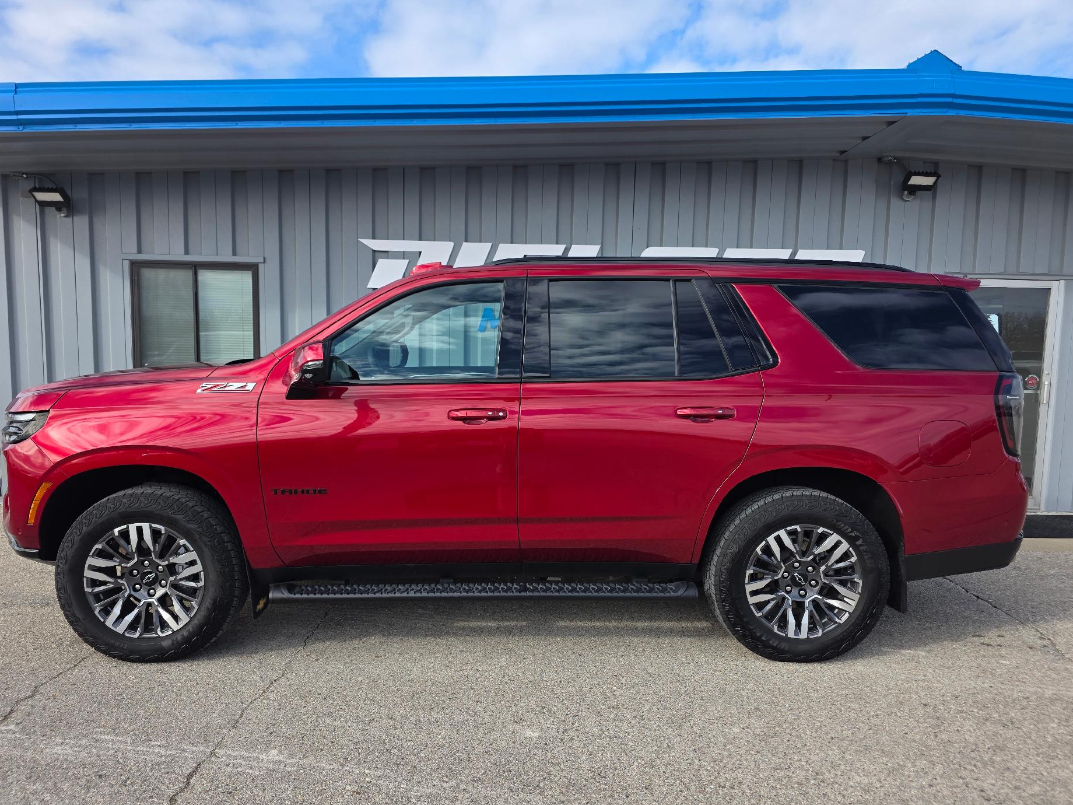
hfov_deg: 71.6
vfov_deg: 56.8
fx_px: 744
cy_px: 419
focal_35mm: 24
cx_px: 519
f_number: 1.7
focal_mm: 6.3
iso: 80
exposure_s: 1/2450
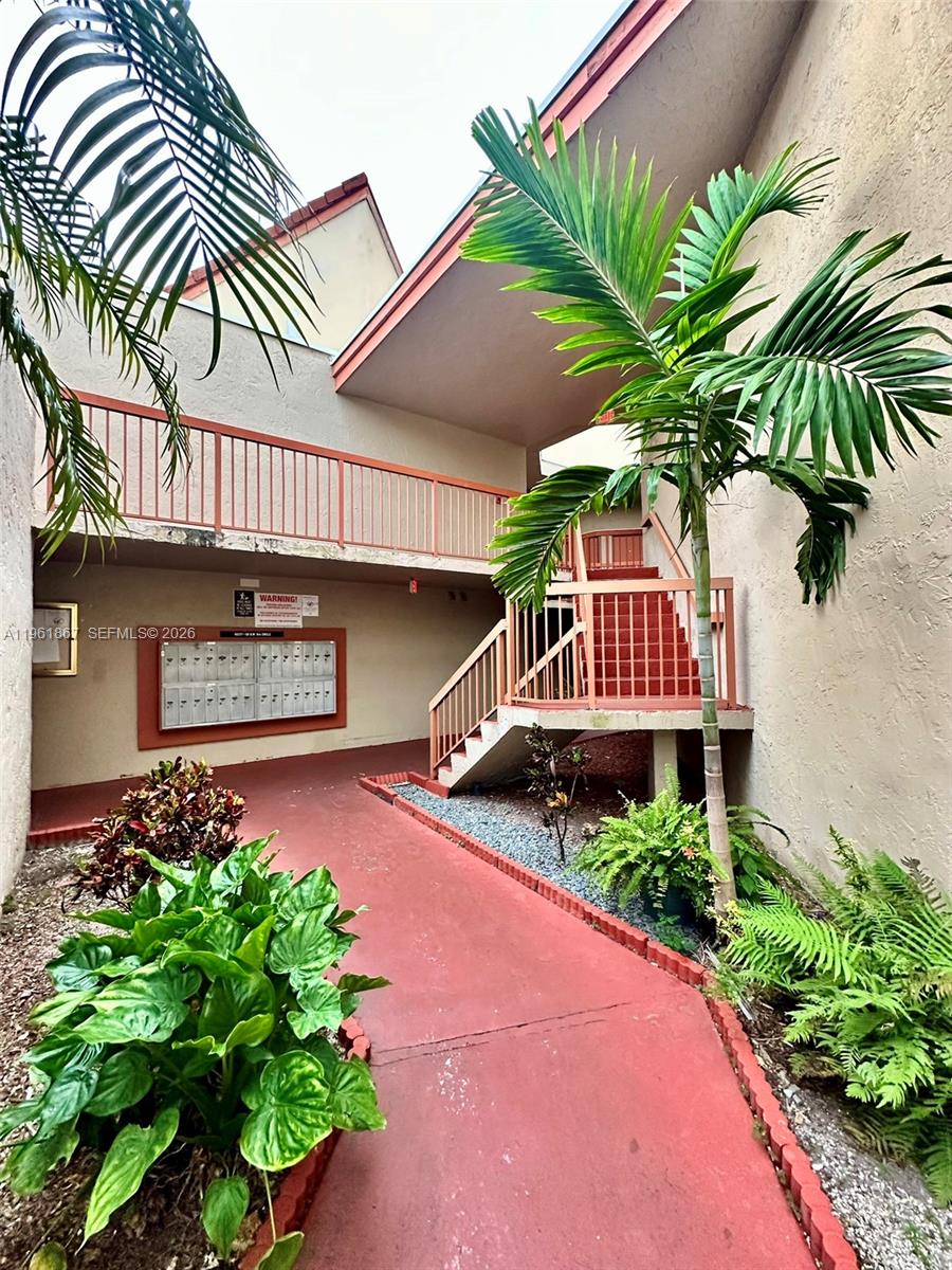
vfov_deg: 102.1
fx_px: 513
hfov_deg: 85.7
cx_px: 476
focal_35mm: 14
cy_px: 635
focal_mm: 2.22
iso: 320
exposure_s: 1/83
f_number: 2.2
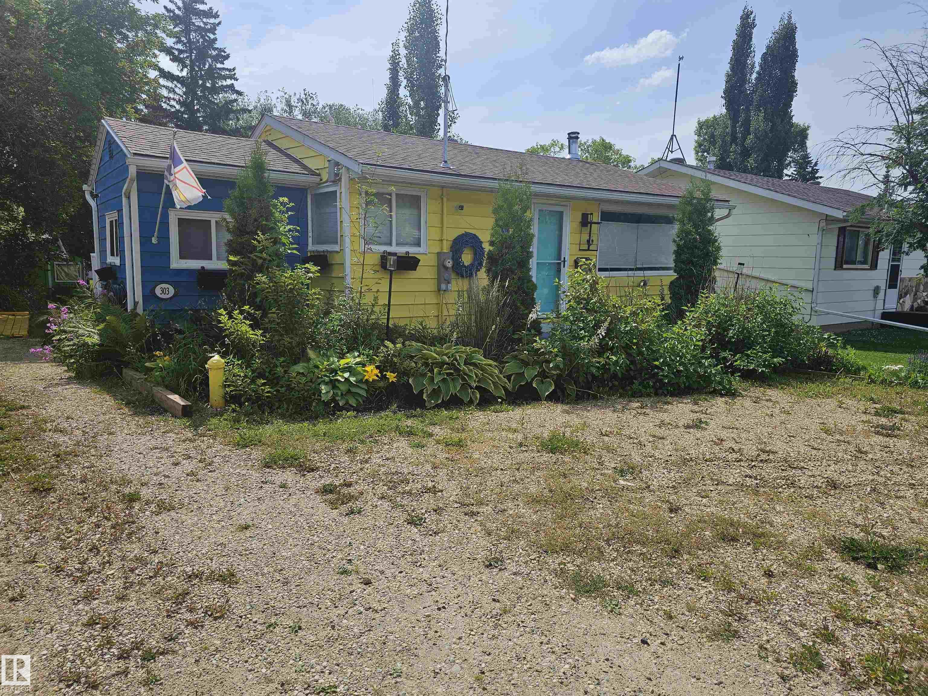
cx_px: 464
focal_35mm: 23
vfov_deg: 58.9
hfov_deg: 73.9
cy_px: 348
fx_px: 617
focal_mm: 6.3
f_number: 1.7
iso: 12
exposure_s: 1/1567
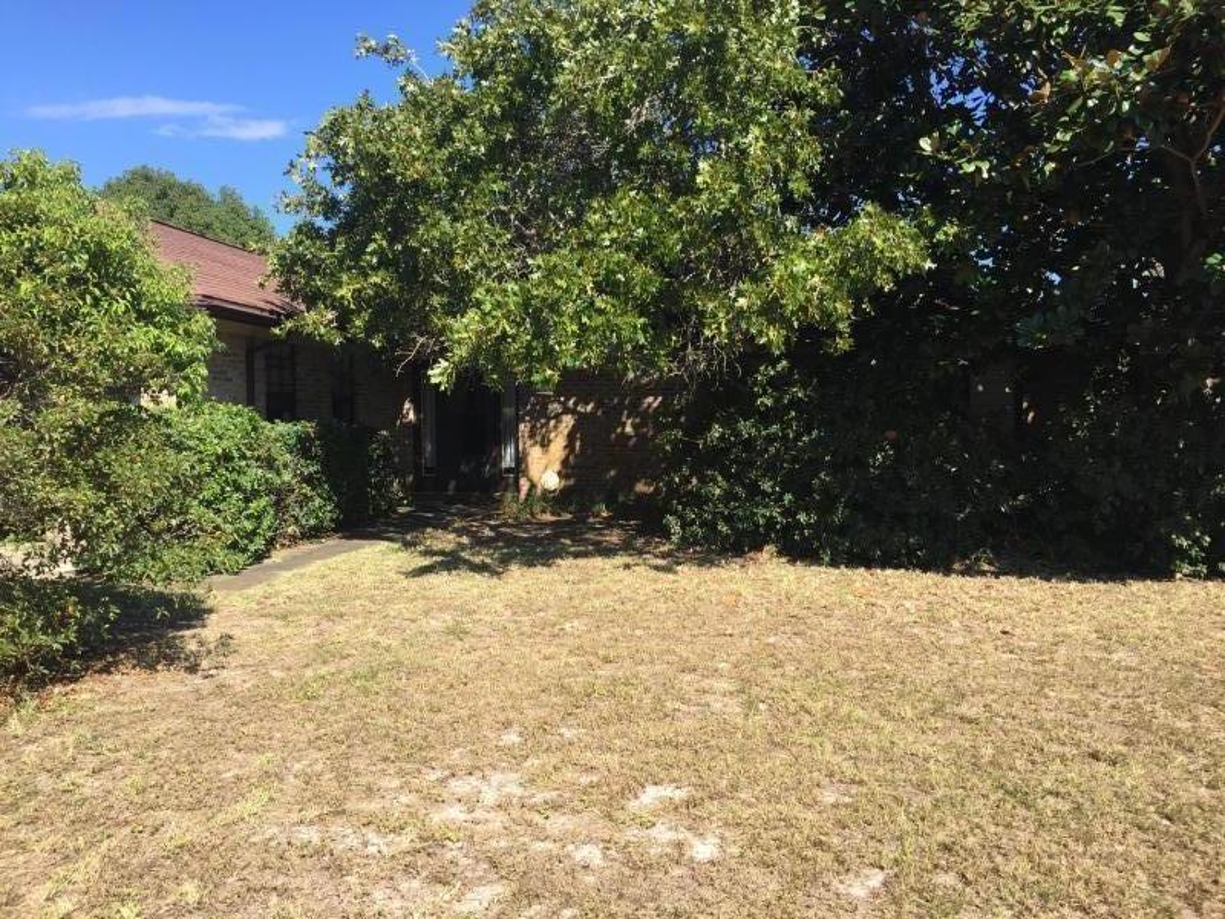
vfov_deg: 48.2
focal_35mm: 29
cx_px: 612
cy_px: 460
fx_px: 1026
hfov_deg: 61.7
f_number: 2.2
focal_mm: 4.15
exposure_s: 1/879
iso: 32
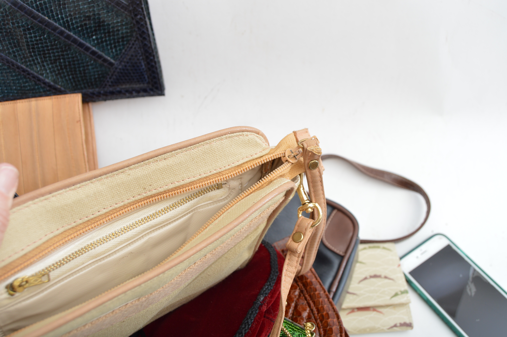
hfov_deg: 57.3
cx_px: 254
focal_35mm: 33
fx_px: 464
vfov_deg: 39.9
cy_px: 168
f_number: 5
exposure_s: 1/200
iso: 200
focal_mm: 22
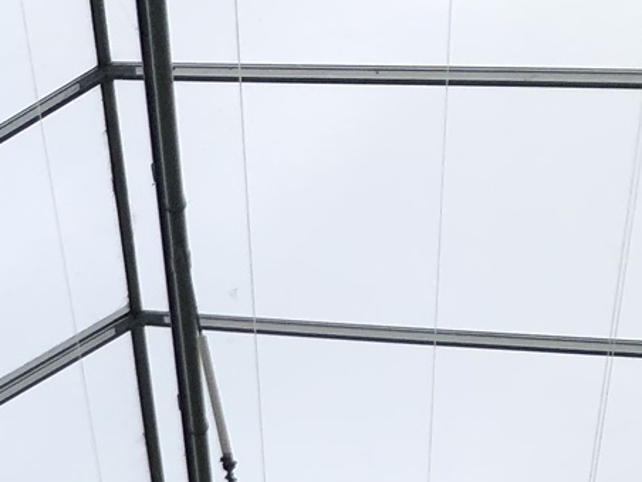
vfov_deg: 10.7
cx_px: -689
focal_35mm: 127
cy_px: 958
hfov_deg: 13.2
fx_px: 2355
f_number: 1.8
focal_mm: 3.99
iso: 20
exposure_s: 1/1845
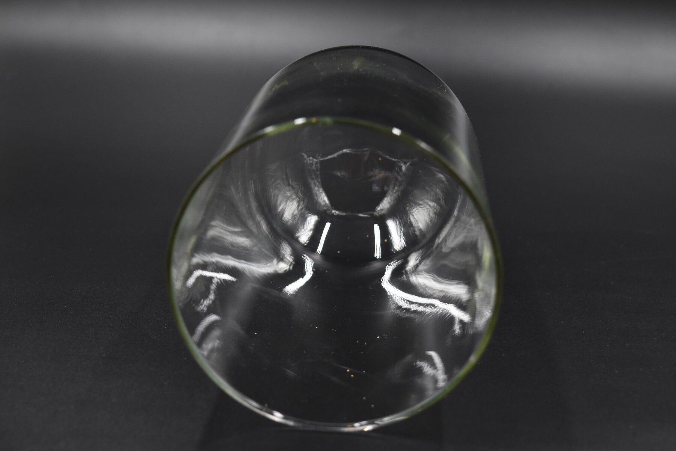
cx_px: 338
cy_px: 226
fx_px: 1127
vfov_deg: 22.6
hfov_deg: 33.4
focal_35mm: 60
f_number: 5.6
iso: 640
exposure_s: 1/200
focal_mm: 40
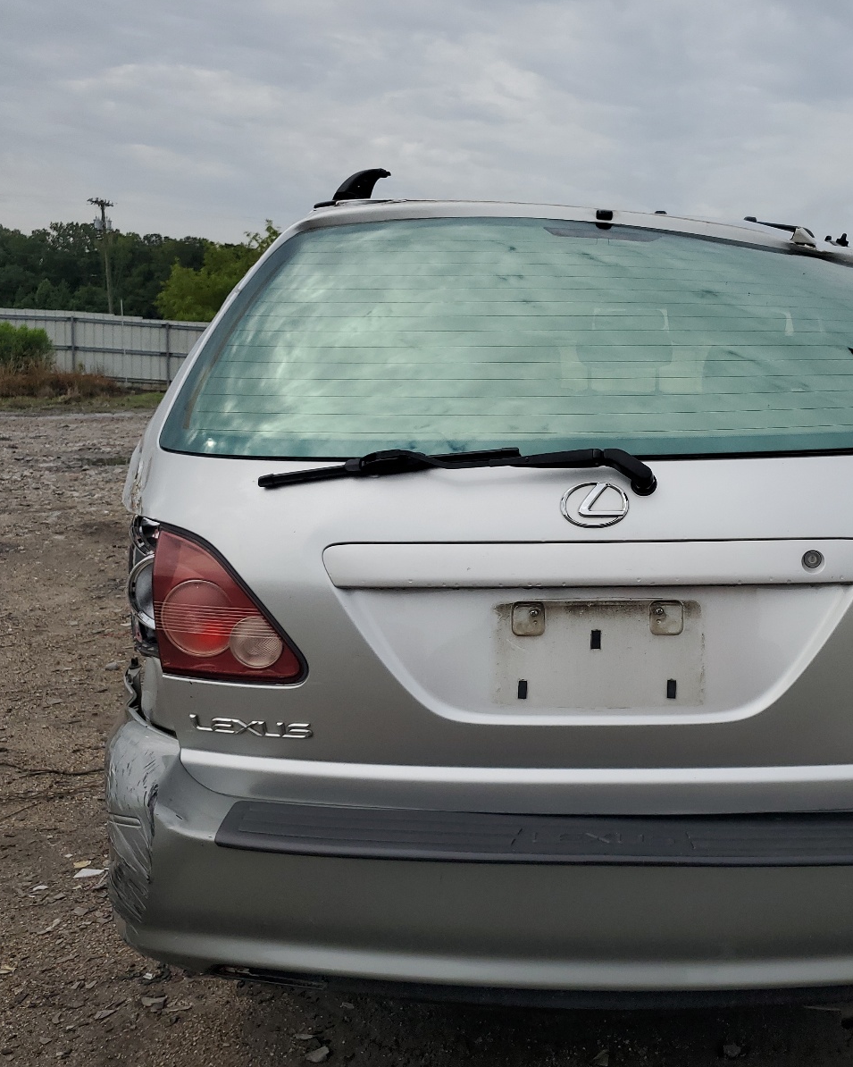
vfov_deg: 52.8
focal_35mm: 34
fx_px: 1073
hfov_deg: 42.4
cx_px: 604
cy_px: 532
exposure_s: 1/5000
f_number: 1.5
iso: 50
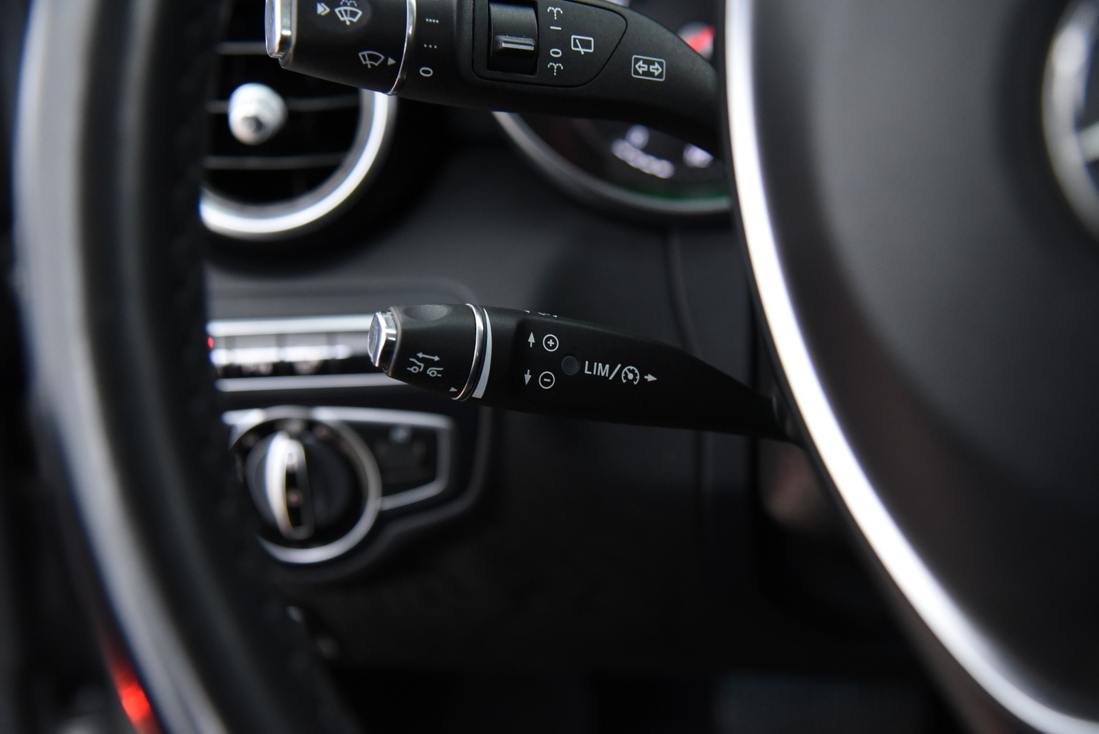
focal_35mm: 48
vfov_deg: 28.1
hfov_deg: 41.1
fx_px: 1466
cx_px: 550
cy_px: 367
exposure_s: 1/20
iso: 4000
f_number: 4
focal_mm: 48
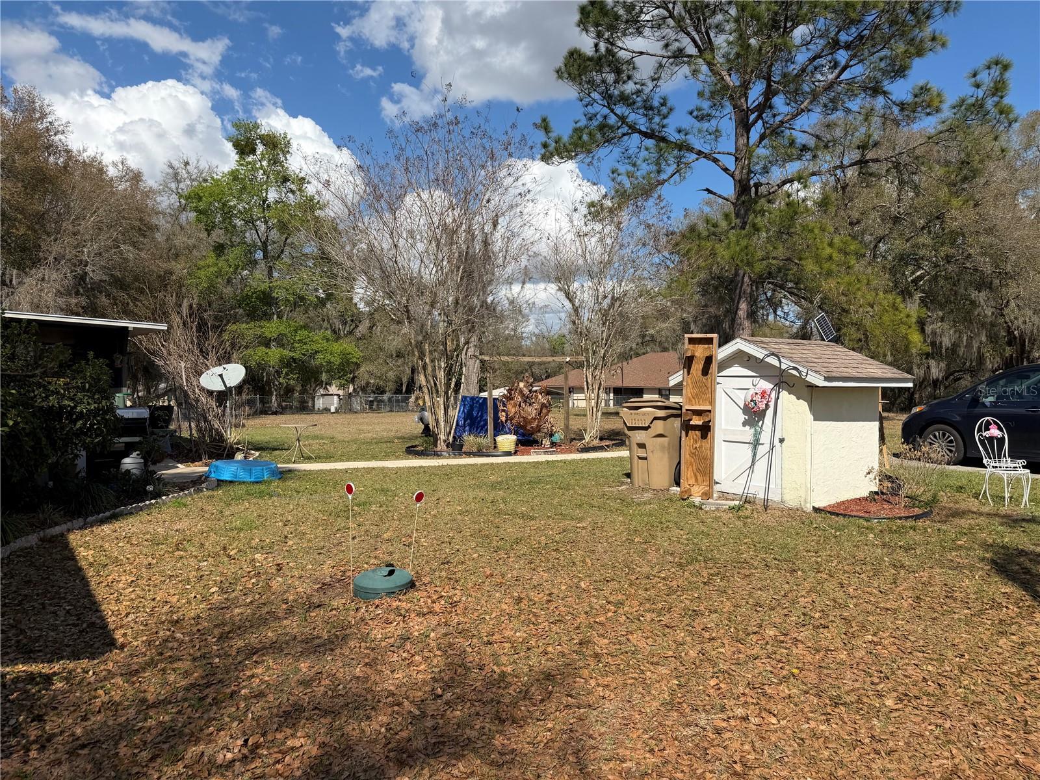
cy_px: 390
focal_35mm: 24
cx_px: 520
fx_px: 721
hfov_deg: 71.6
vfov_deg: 56.8
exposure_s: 1/5714
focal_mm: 6.76
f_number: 1.78
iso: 80
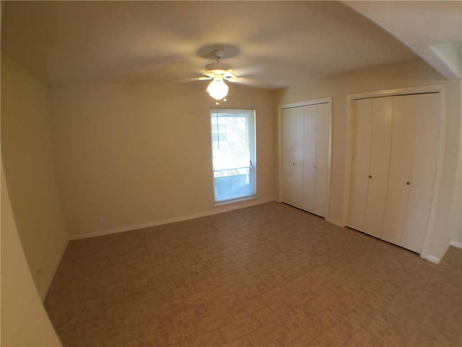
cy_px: 174
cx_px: 231
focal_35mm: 29
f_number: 2.2
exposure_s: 1/30
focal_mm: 4.15
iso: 125
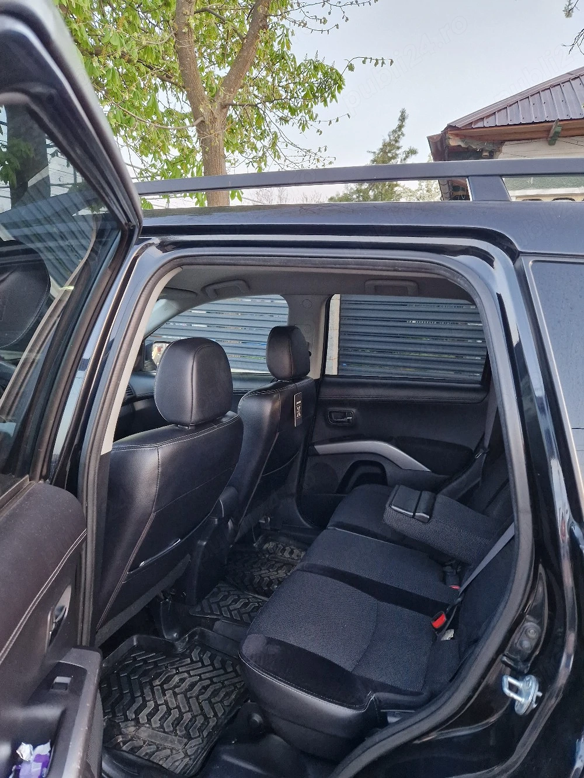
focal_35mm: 23
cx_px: 292
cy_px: 389
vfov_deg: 73.9
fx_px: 517
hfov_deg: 58.9
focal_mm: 5.4
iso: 500
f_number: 1.8
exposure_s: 1/100
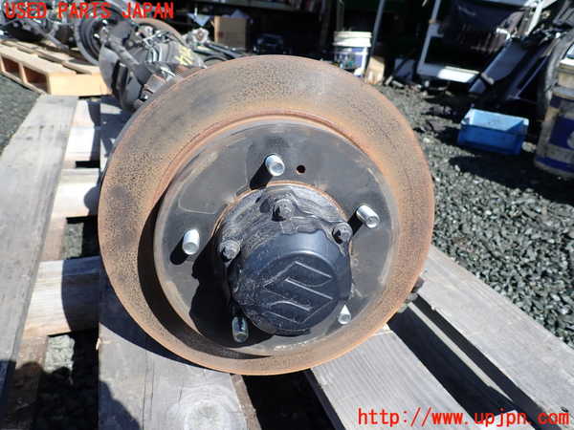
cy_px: 215
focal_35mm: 25
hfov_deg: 69.4
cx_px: 287
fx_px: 415
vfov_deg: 54.9
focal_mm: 4.5
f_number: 2.8
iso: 100
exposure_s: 1/640
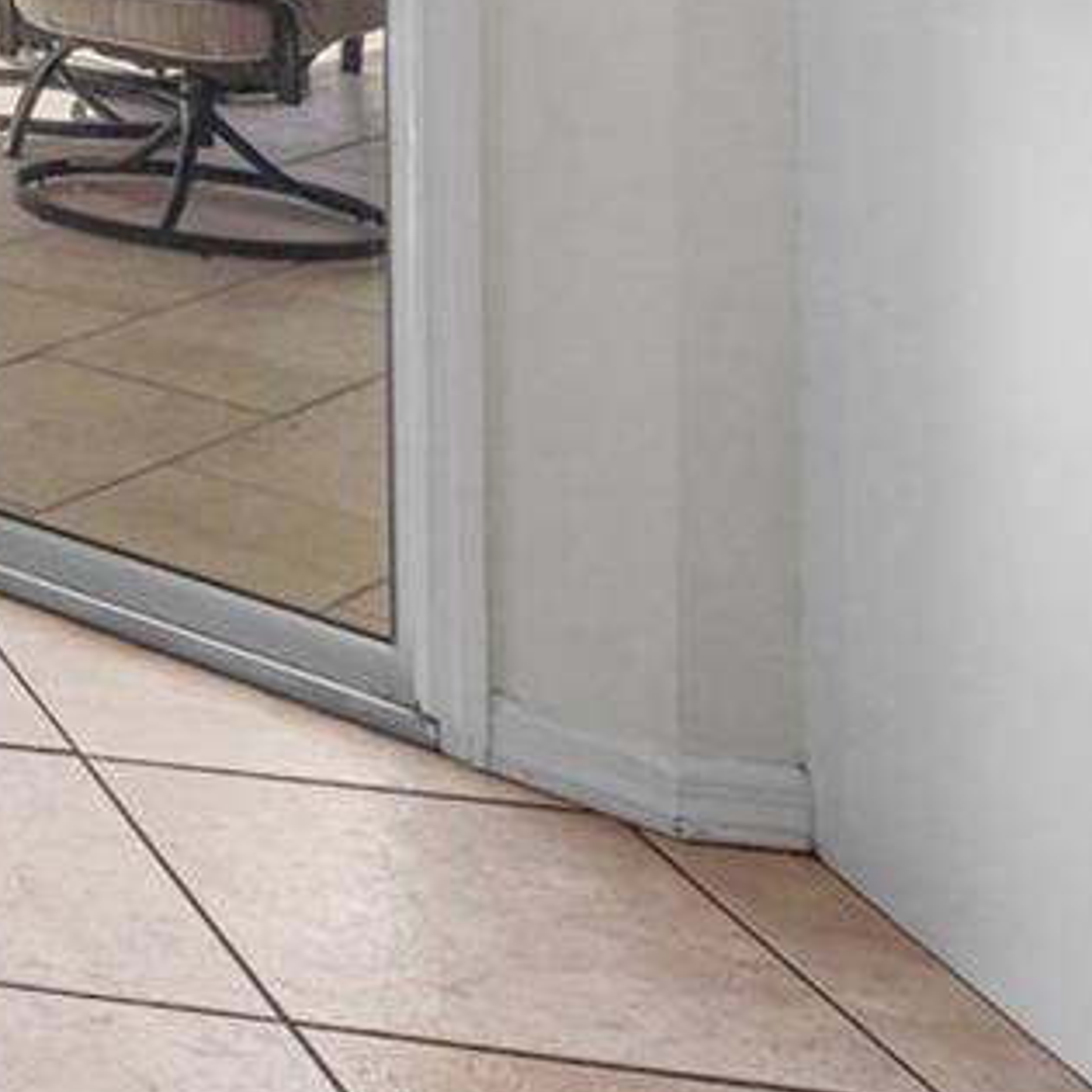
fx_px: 2463
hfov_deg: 15.2
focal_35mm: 69
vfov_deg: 21.4
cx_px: -1491
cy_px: -503
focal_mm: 16
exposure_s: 1/8
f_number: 9
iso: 250
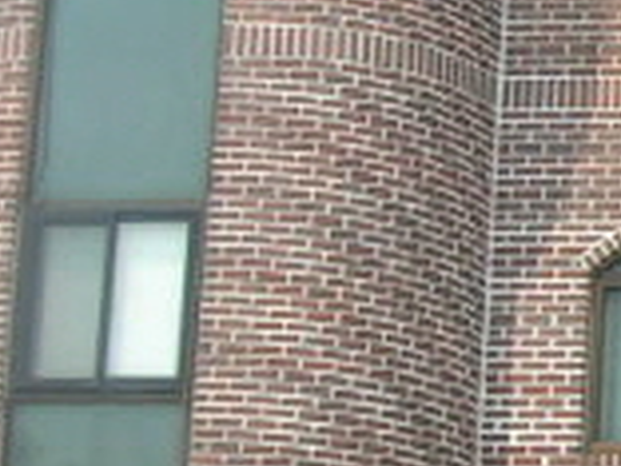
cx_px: 1338
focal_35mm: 195
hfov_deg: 9.3
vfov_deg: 7.6
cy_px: 271
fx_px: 3498
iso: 64
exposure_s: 1/303
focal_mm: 7.8
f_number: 4.8
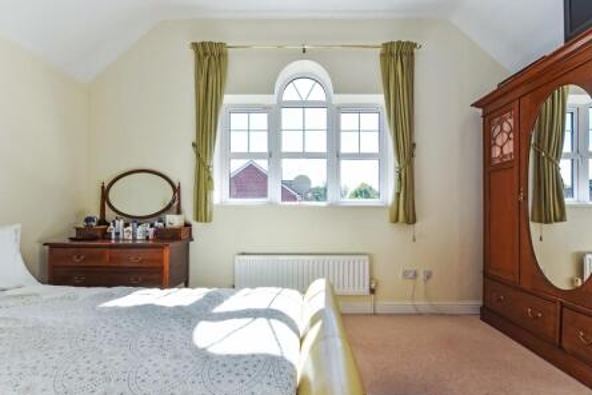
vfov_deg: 77.3
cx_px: 307
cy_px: 209
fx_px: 247
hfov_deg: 100.4
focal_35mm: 15
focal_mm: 14
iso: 400
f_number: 14
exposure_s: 1/200
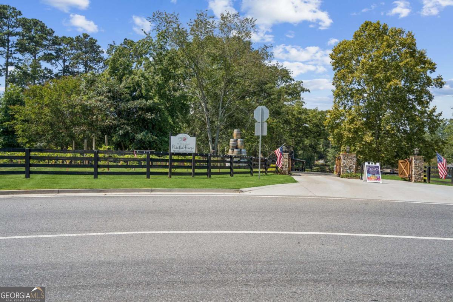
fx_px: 302
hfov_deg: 73.7
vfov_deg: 53.1
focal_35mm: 24
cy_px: 151
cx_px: 226
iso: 100
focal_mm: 24
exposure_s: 1/400
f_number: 5.6
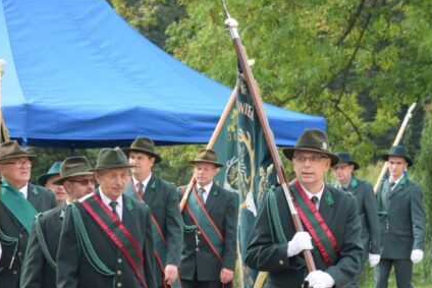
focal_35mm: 223
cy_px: 200
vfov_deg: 6.2
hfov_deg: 9.2
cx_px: 259
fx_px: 2673
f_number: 7.1
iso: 400
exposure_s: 1/200
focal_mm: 105
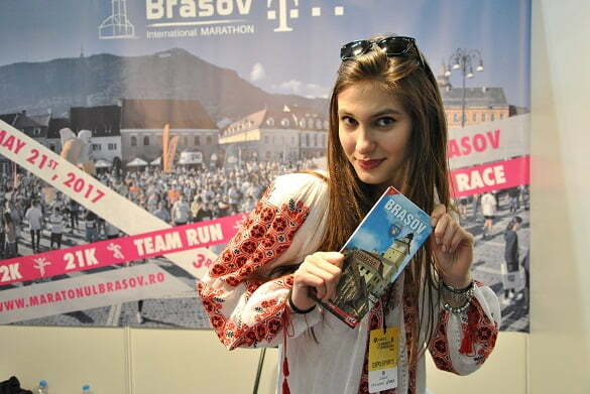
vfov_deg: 35.6
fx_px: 615
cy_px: 197
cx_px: 295
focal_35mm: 38
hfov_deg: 51.3
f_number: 4.5
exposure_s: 1/80
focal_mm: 25
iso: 800
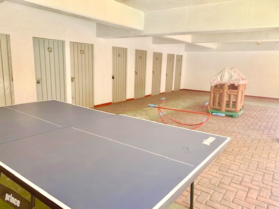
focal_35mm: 26
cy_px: 104
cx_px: 140
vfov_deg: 53.1
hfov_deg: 67.3
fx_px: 210
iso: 64
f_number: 1.8
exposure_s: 1/121
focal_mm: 4.25
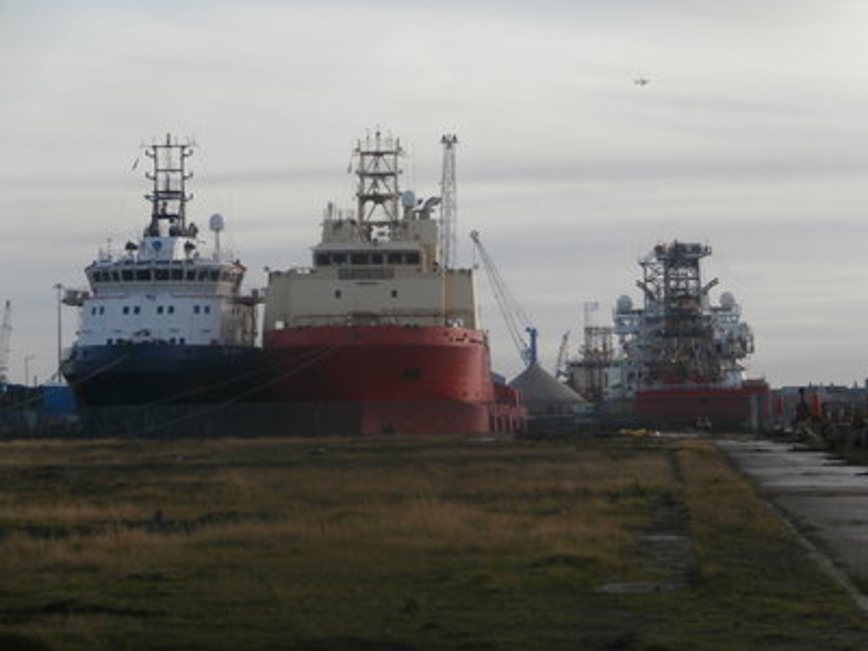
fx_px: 2758
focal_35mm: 110
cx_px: 434
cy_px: 326
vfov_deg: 13.5
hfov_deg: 17.9
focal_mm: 19.54
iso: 160
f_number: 5.4
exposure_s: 1/400
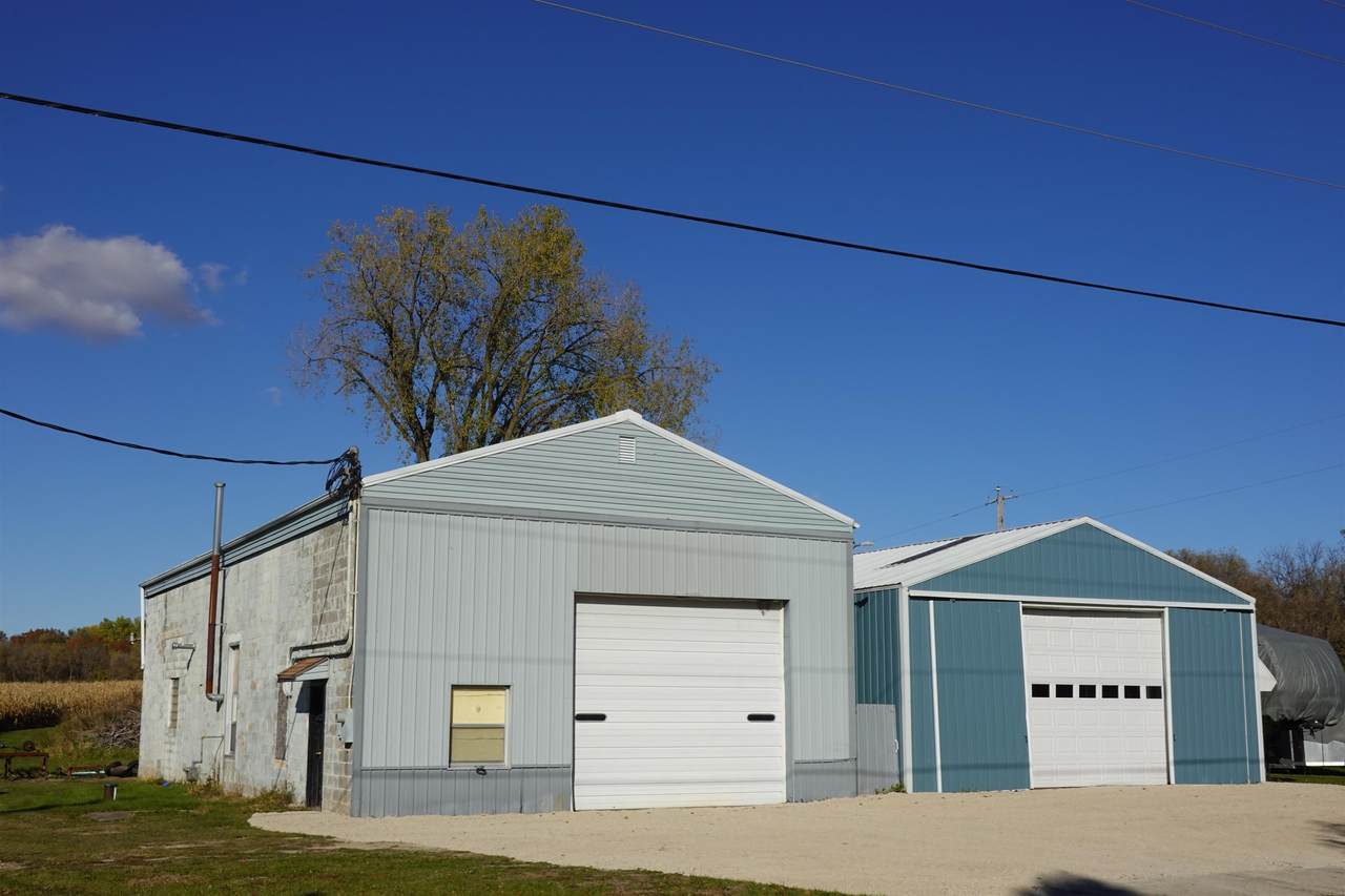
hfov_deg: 48.5
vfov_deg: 33.4
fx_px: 1494
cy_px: 448
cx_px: 672
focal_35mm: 40
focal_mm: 14.99
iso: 100
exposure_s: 1/1000
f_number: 5.6
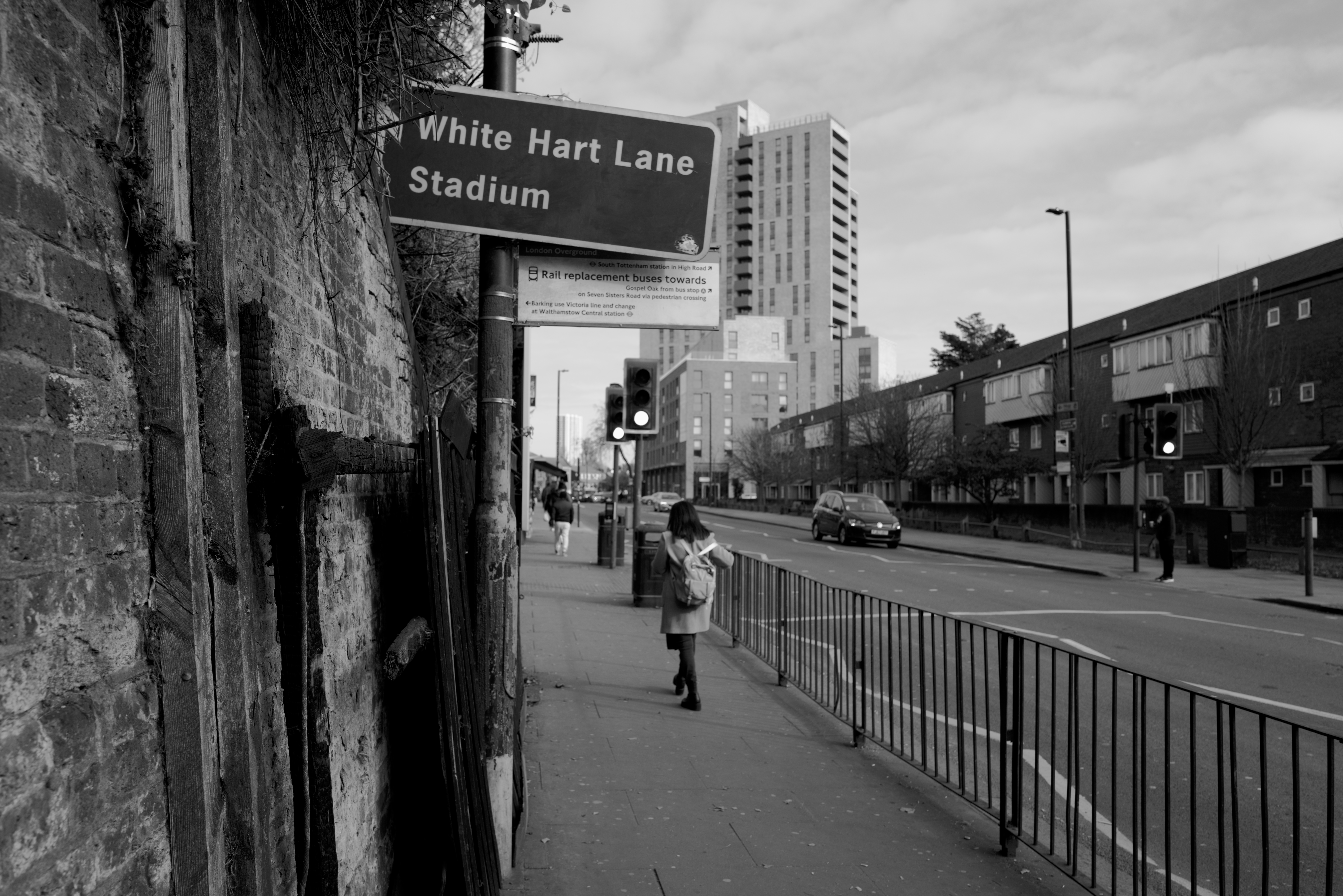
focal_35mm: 28
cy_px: 448
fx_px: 1045
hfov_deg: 65.5
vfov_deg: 46.4
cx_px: 672
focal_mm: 28
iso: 200
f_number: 5
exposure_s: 1/640
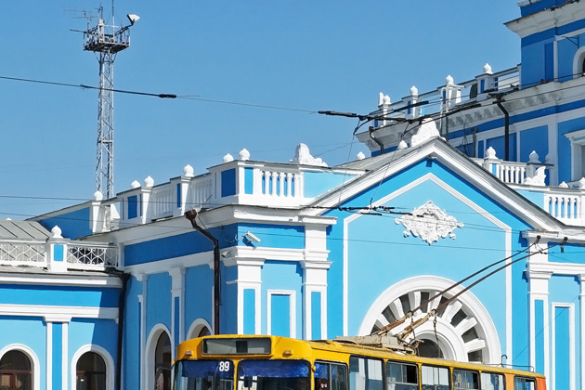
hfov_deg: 20.4
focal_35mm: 100
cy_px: 218
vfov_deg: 13.7
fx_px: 1624
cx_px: 376
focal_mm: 35
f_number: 8
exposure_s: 1/1000
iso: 200
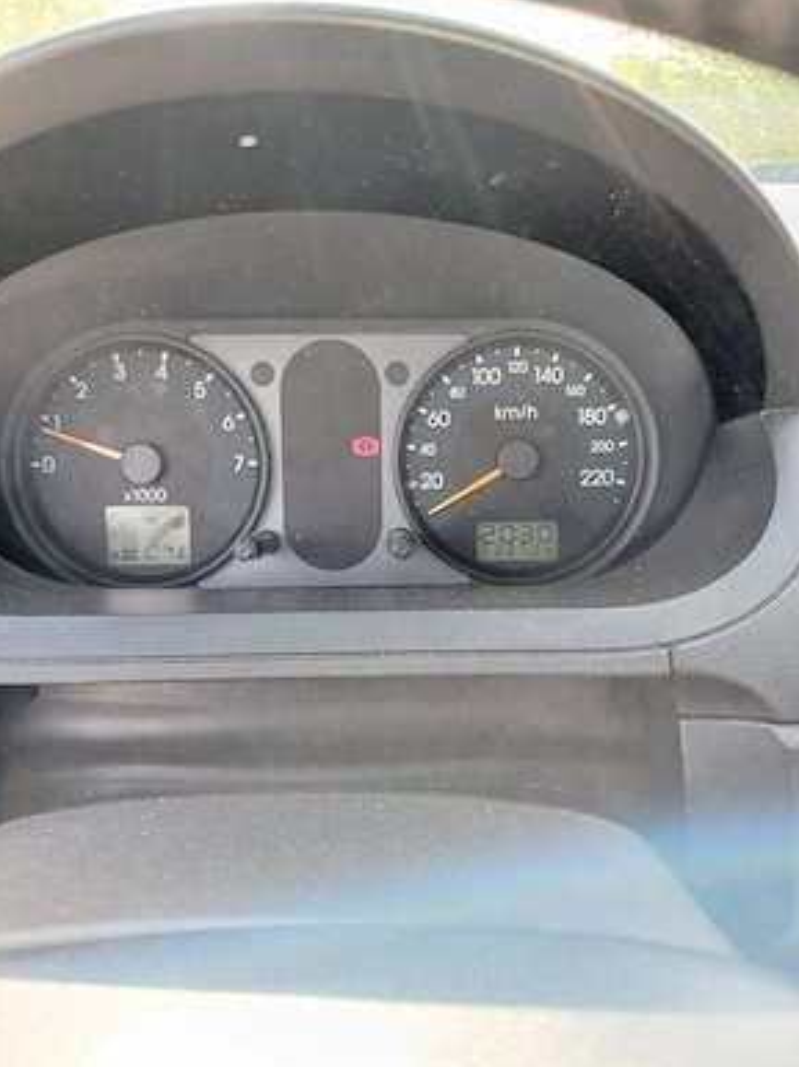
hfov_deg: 49.7
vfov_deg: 63.5
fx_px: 863
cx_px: 401
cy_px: 525
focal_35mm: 28
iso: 125
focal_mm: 3.98
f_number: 1.8
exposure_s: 1/50.3
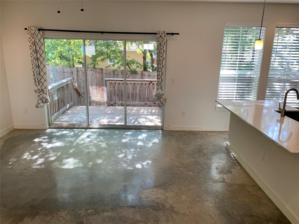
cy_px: 112
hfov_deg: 67.3
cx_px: 150
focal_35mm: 26
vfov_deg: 53.1
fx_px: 225
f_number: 1.8
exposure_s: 1/120
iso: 64
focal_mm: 4.25
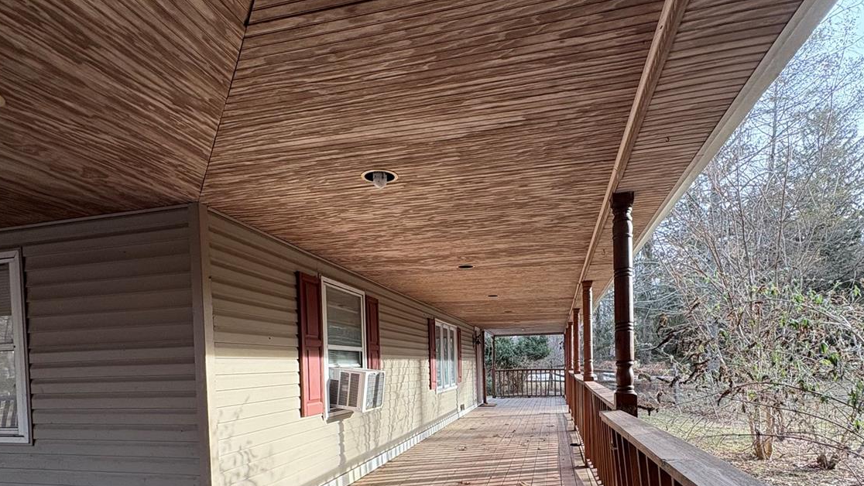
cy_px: 382
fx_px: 481
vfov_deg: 50.7
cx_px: 435
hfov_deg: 83.8
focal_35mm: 21
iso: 50
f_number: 2.2
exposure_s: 1/135
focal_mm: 2.22
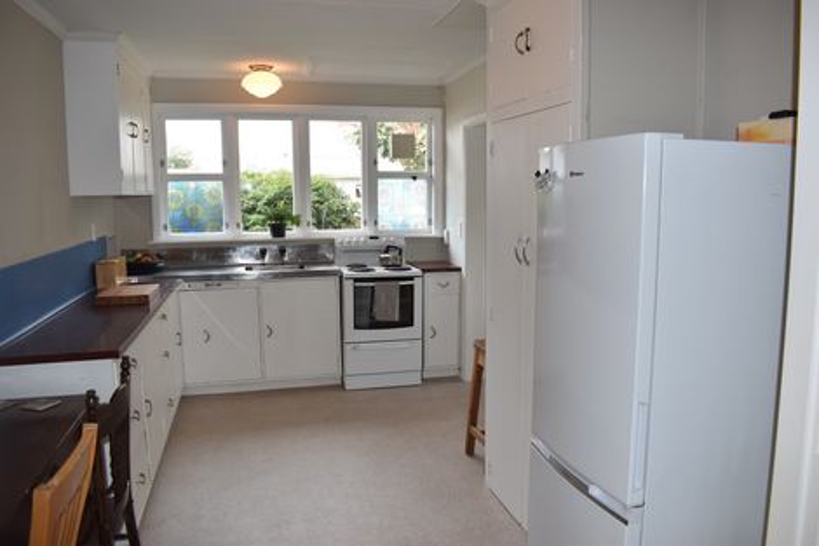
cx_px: 410
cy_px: 273
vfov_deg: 47.9
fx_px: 614
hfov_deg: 67.4
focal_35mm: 27
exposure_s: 1/125
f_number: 5.6
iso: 360
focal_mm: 18
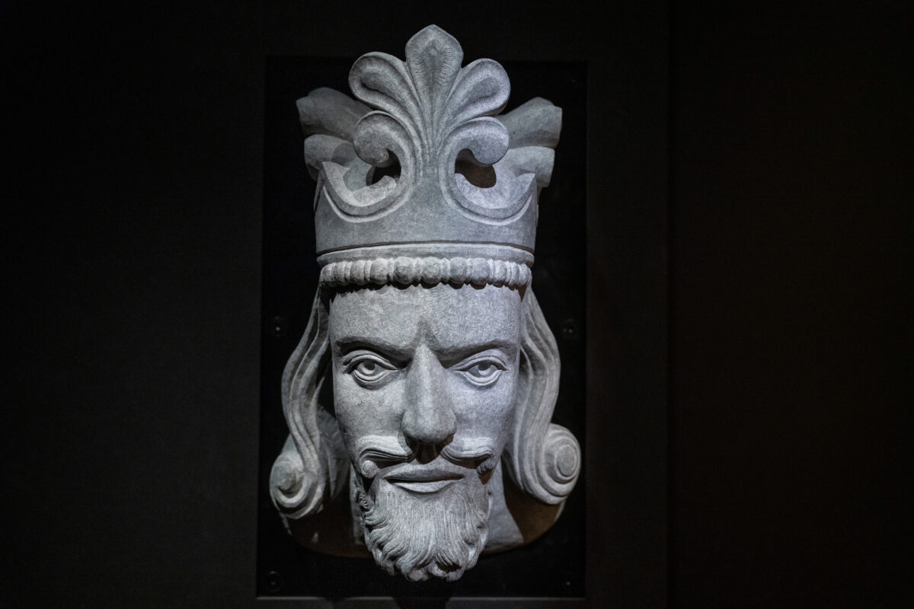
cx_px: 457
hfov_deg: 51.9
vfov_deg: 35.9
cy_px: 304
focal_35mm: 37
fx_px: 939
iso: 2000
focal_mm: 37
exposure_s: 1/60
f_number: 2.8
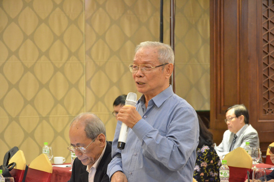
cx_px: 137
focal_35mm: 120
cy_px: 91
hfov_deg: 17.1
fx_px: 912
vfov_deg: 11.4
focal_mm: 80
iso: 3200
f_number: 5.3
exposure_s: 1/20
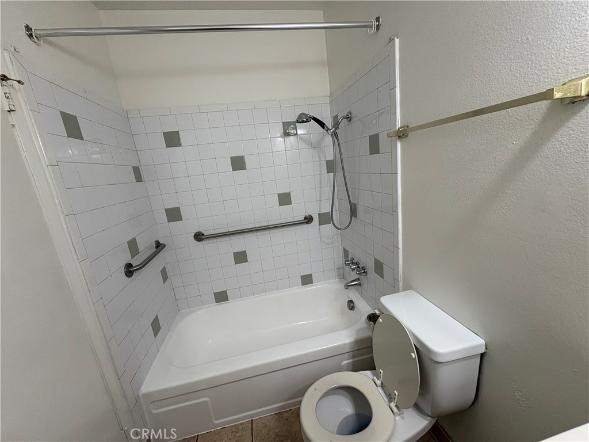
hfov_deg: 102.1
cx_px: 294
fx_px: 238
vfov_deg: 85.7
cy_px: 221
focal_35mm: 14
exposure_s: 1/120
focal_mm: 2.22
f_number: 2.2
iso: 160
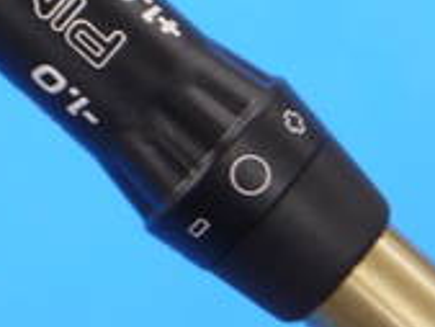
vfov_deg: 4.7
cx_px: 49
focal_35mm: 318
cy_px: -44
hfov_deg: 6.2
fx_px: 3999
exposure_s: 1/80
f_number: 5.6
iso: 640
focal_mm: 42
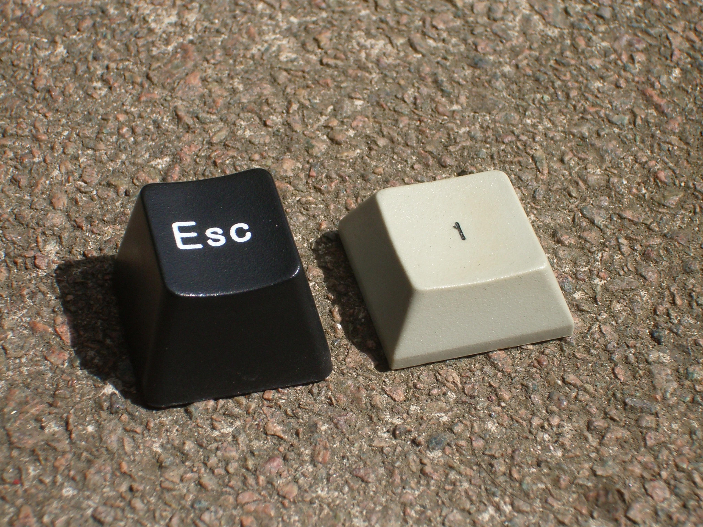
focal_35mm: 105
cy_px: 264
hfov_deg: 18.7
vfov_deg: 14.1
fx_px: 2132
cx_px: 352
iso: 80
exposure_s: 1/250
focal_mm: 17.4
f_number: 7.7
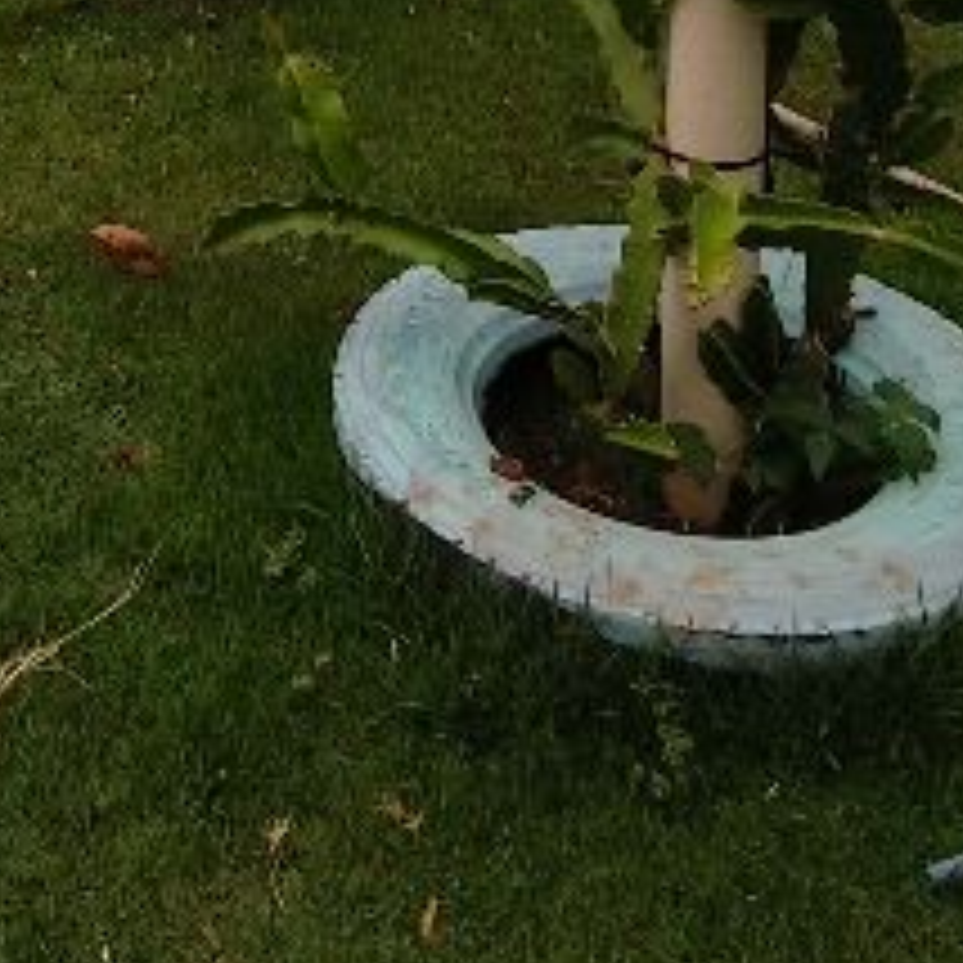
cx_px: -7
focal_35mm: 66
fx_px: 2077
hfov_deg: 24.8
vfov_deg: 21.4
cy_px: -529
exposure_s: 1/124
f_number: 2.2
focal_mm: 1.65
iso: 50
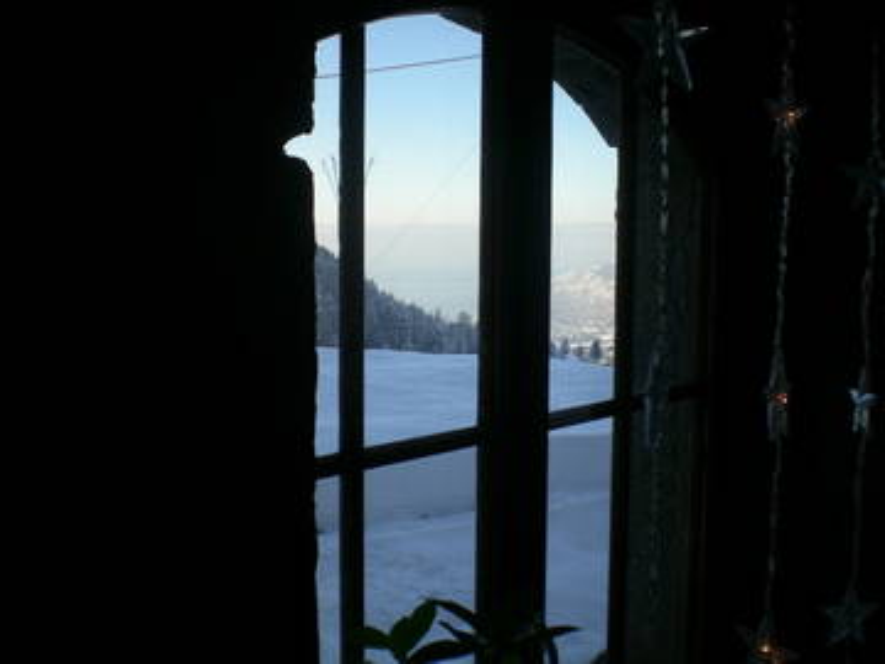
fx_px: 972
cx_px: 442
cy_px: 332
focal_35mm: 38
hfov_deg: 49.0
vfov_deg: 37.7
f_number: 4.6
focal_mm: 6.3
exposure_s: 1/183
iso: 50
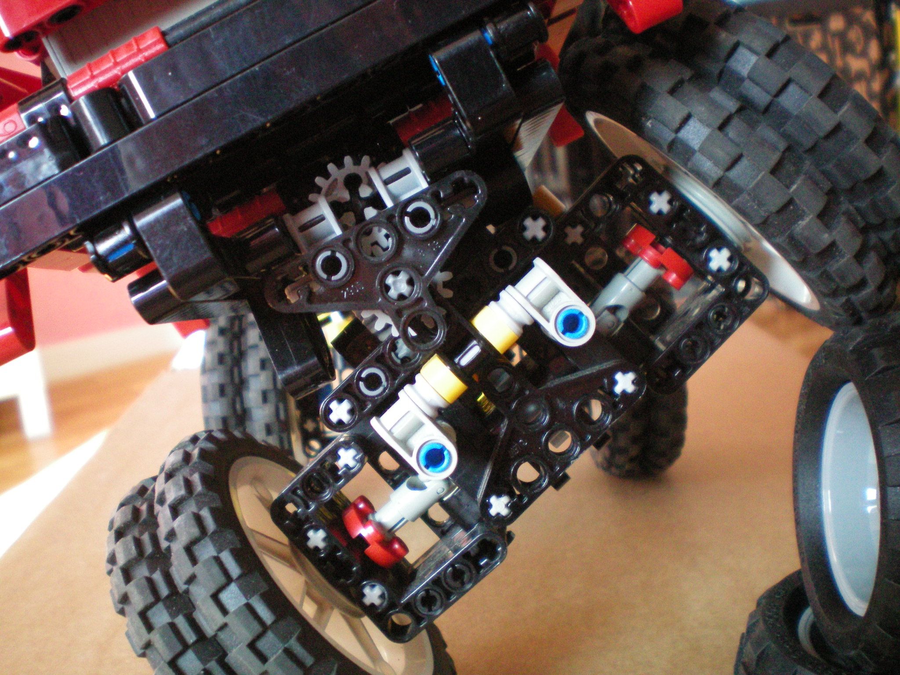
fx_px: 988
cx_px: 450
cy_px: 338
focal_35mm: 38
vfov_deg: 37.7
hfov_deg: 49.0
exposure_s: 1/60
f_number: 3.1
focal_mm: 6.3
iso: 320
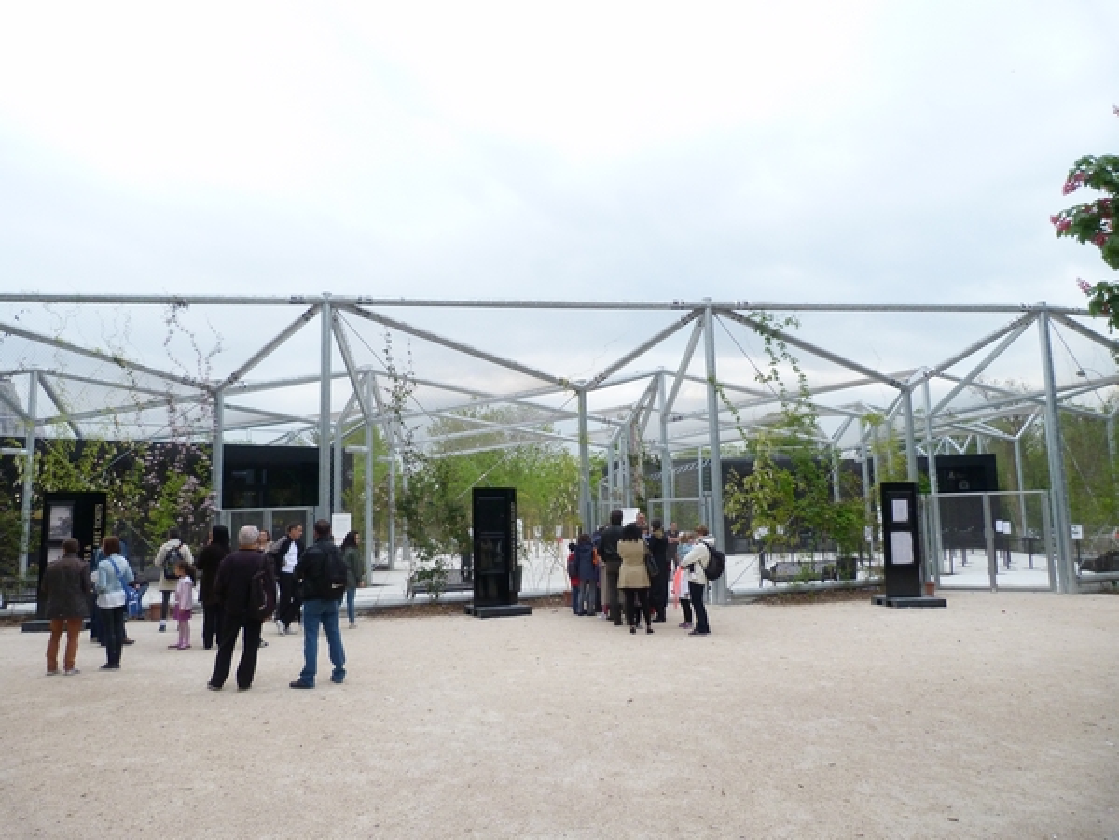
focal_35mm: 25
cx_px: 560
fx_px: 808
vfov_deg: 54.9
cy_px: 420
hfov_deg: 69.4
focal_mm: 4.5
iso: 200
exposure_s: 1/320
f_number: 2.8
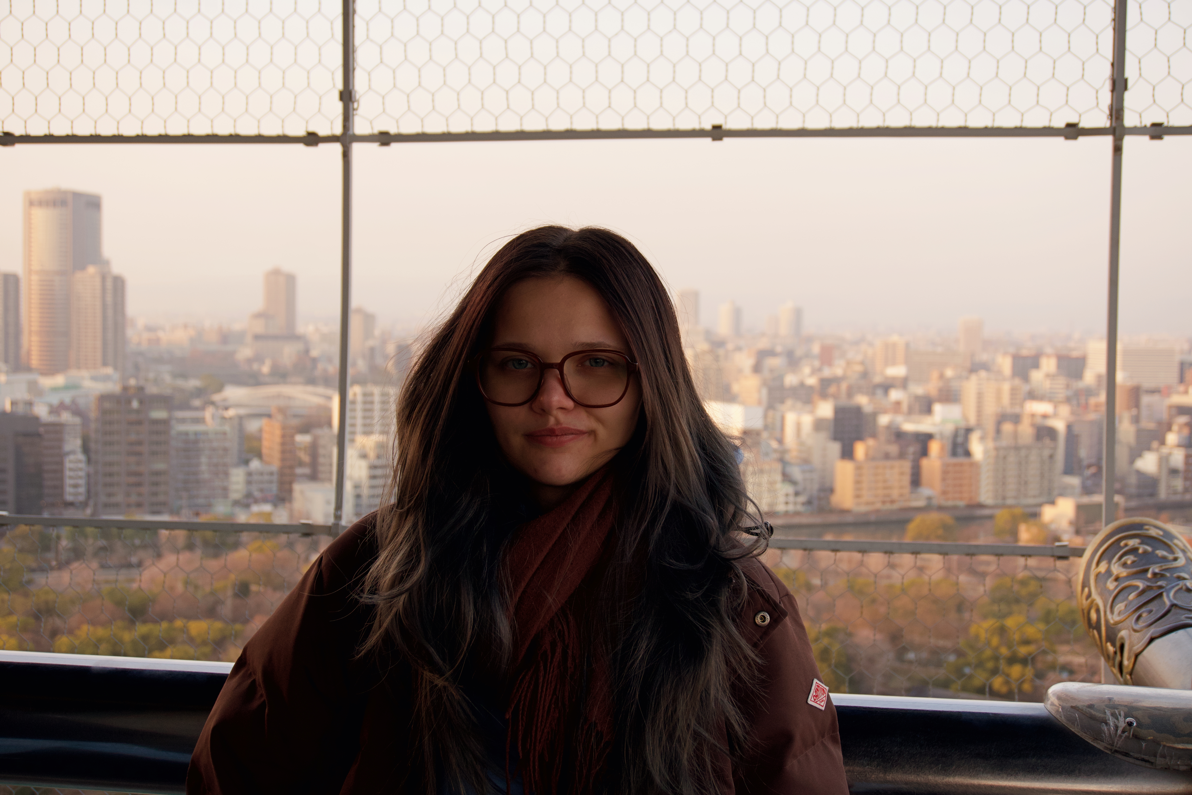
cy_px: 398
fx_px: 1490
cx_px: 596
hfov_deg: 43.6
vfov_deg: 29.9
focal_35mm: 45
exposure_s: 1/125
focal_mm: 30
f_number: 5.6
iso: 200
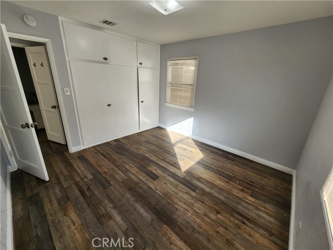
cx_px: 166
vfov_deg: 89.9
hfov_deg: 106.2
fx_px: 125
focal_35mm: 13
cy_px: 125
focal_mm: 2.2
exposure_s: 1/136
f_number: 2.2
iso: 50
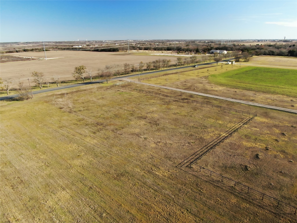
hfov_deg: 71.6
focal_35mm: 24
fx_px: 206
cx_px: 148
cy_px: 112
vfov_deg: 56.8
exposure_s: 1/30
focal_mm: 4.39
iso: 400
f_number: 2.8
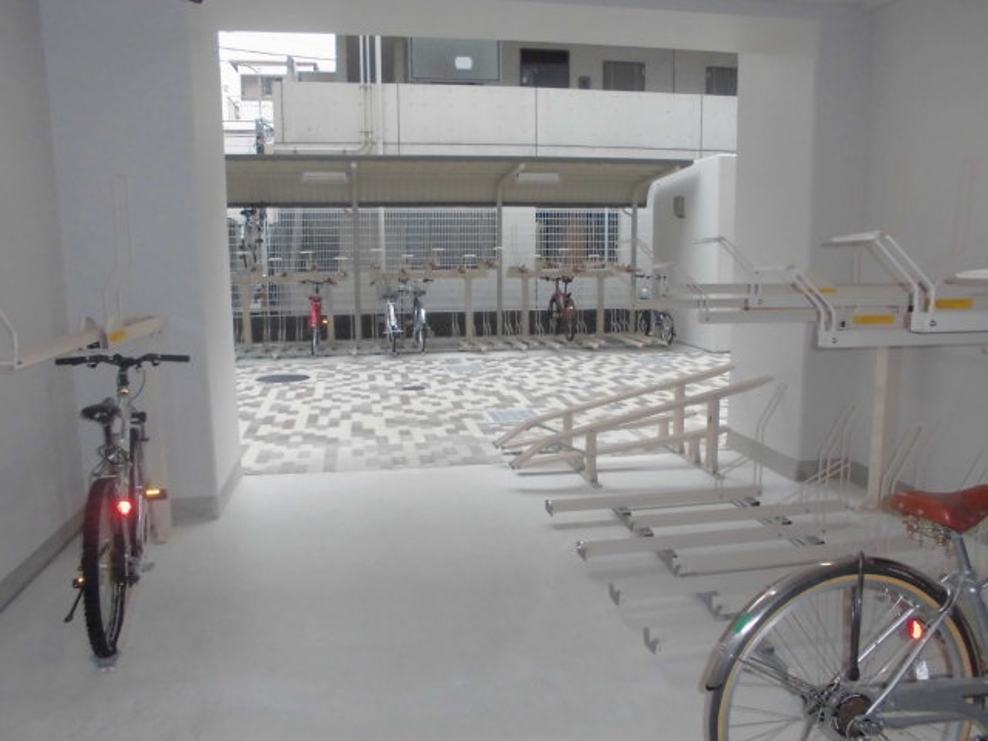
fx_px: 742
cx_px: 494
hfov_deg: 67.3
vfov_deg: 53.1
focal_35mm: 26
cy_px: 370
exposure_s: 1/60
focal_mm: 4.6
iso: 200
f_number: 3.5
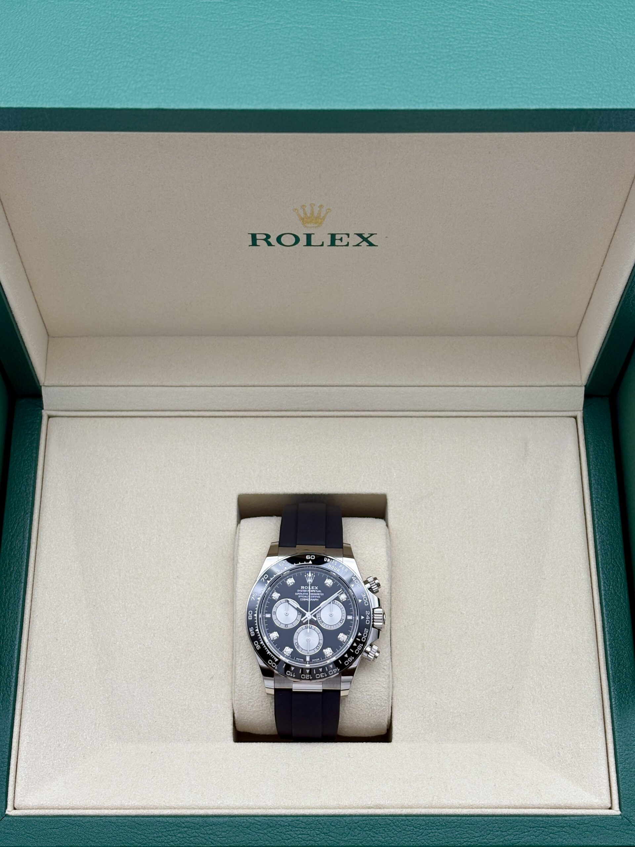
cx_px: 318
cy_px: 424
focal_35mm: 52
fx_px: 1272
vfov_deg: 36.8
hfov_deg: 28.0
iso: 50
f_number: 1.6
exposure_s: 1/417
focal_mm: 5.96
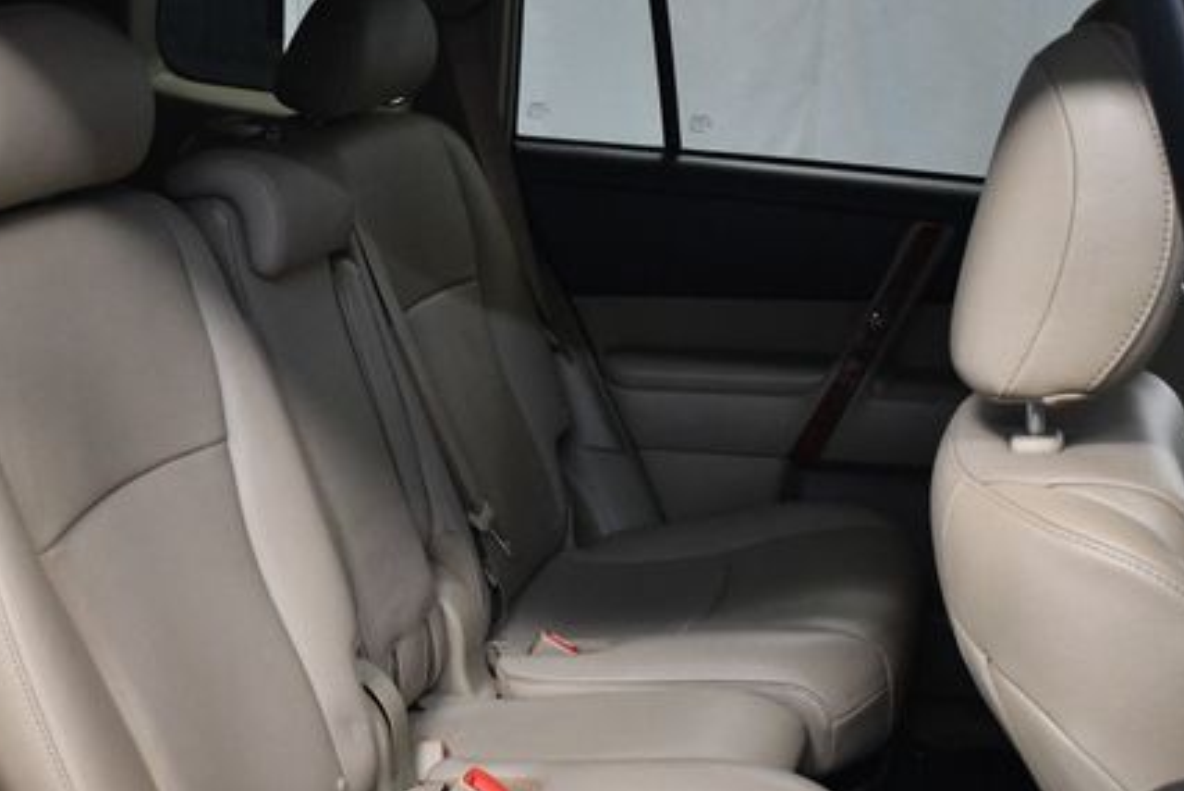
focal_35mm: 54
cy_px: 547
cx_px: 444
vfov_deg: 24.9
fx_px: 1777
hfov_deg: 36.6
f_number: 3.5
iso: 2000
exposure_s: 1/125
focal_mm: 18
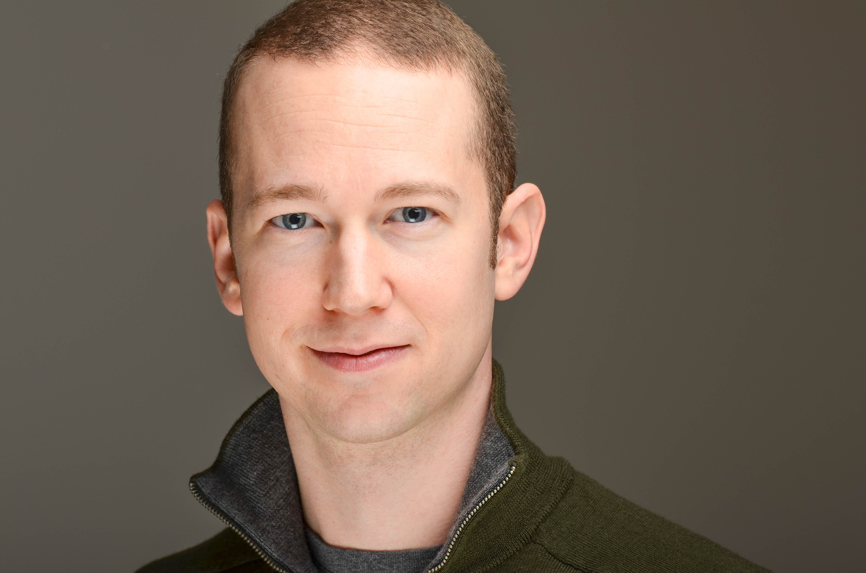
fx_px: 7202
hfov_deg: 6.9
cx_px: 433
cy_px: 286
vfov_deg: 4.6
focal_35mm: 300
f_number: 6.3
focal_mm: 200
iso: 100
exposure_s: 1/200
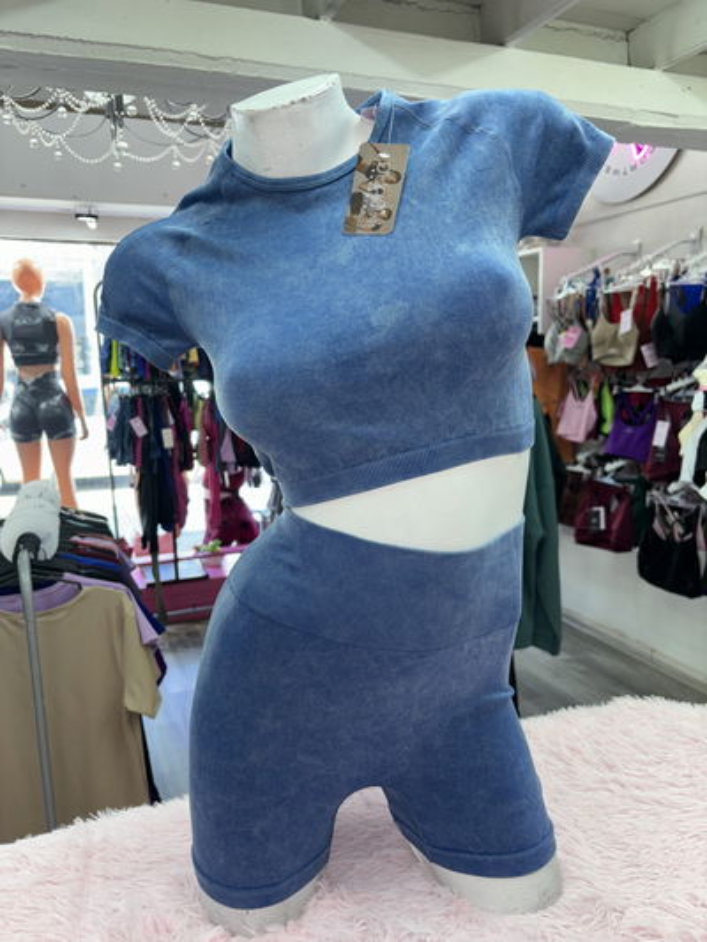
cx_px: 354
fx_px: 708
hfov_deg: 53.1
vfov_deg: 67.3
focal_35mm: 26
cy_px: 471
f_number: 1.6
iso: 40
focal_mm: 5.96
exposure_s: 1/33
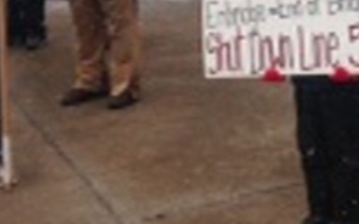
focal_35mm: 109
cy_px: -96
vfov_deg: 11.6
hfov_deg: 18.6
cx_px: 357
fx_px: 1066
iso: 50
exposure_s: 1/775
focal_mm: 4.12
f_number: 2.4
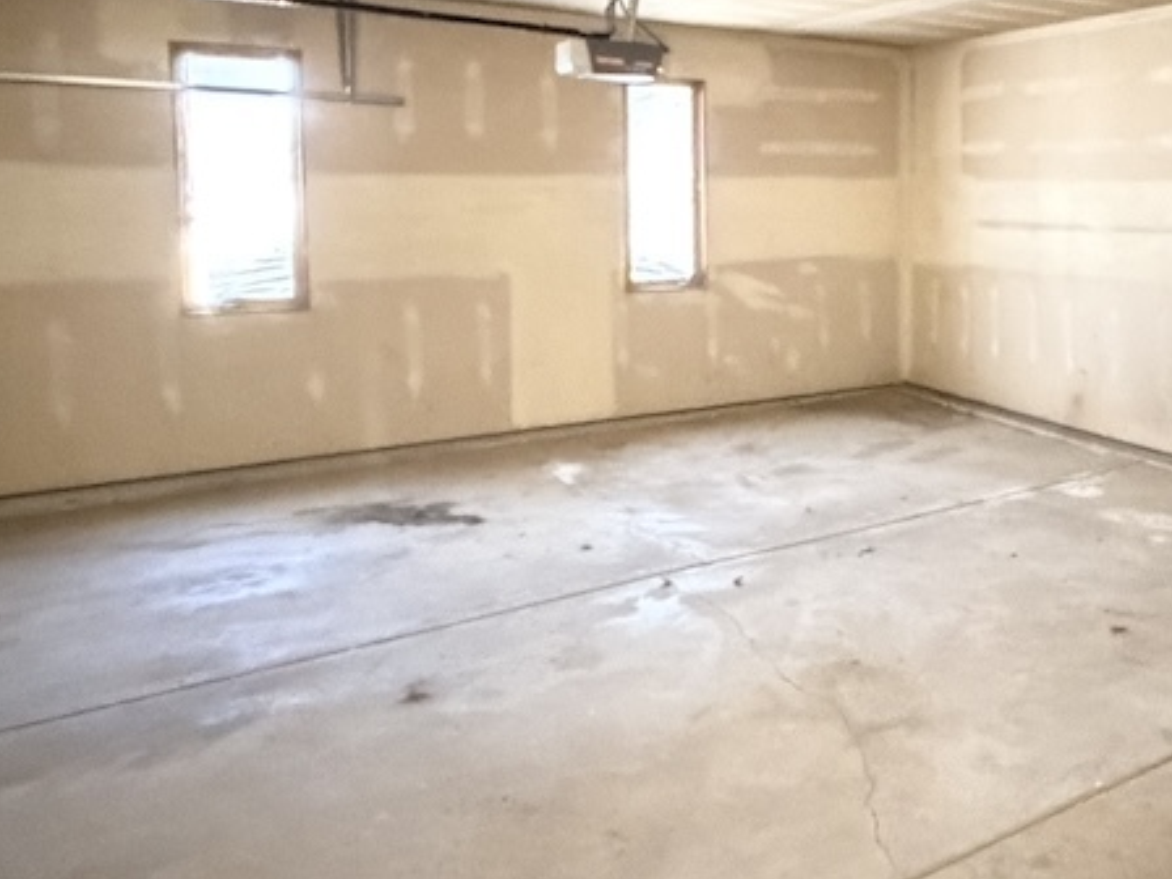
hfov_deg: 51.6
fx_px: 1083
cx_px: 1005
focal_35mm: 32
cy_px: 254
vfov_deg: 43.2
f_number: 2.2
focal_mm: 2.22
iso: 2500
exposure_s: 1/15
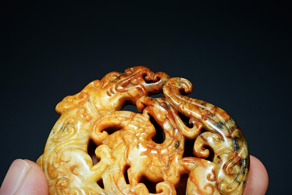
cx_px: 146
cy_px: 98
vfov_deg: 9.7
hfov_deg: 14.4
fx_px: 1152
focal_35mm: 142
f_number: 18
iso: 100
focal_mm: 95
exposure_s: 1/160
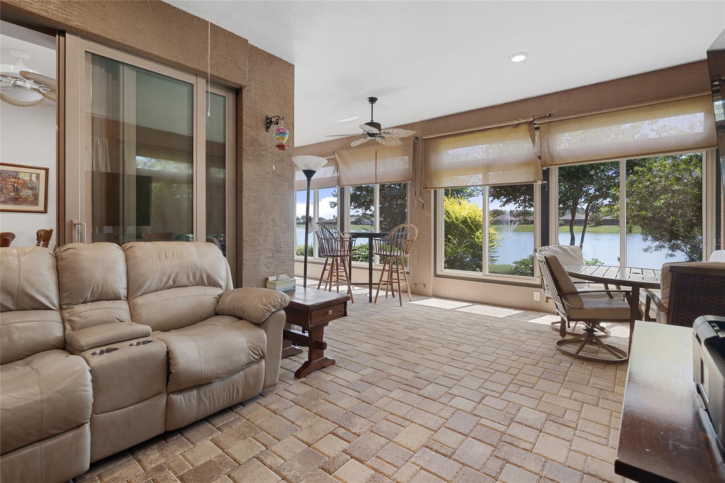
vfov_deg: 73.7
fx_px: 322
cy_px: 242
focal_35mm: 16
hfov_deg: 96.7
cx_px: 362
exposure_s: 1/15
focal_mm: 16
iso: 400
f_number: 8
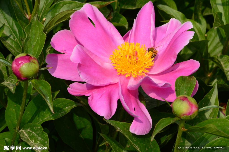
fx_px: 1525
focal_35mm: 240
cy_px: 76
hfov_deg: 8.6
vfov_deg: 5.7
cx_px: 114
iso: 450
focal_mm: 160
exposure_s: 1/250
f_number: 20
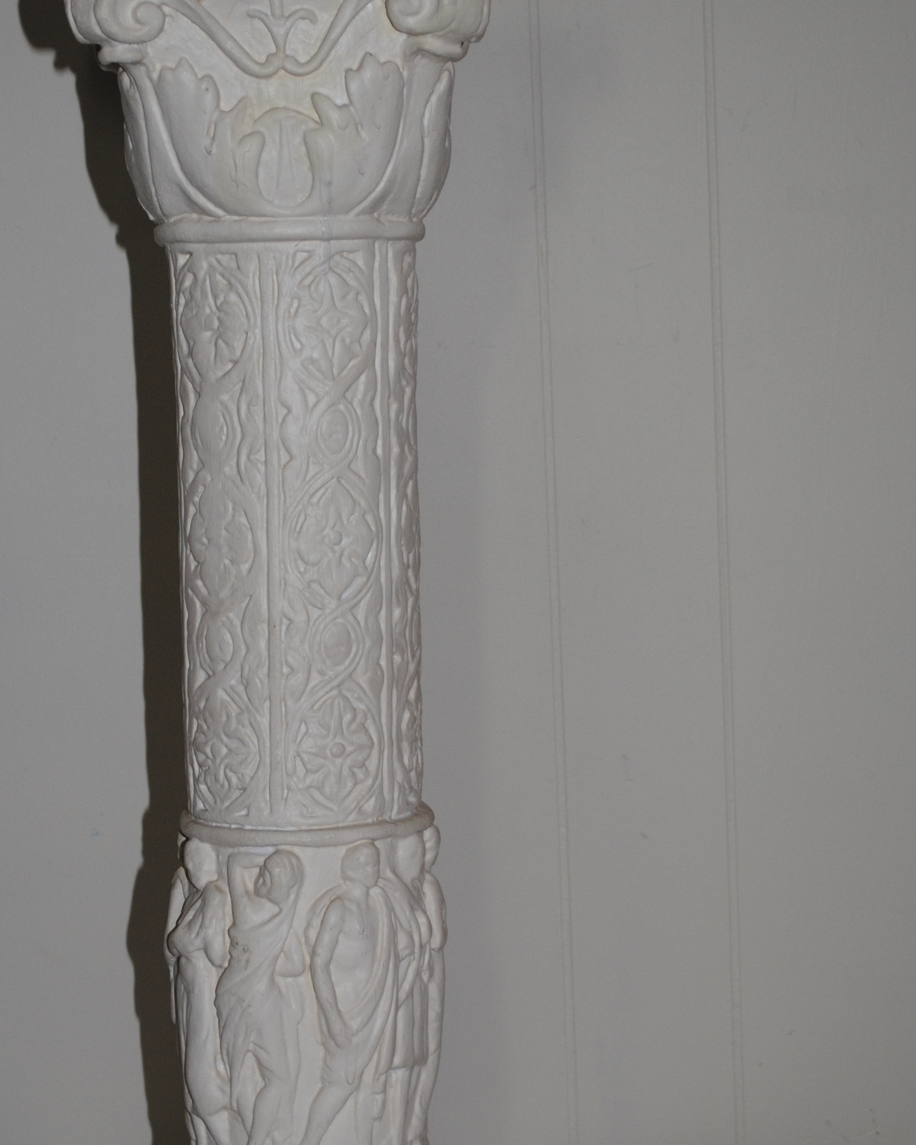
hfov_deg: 17.2
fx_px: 3011
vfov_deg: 21.5
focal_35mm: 89
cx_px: 267
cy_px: 629
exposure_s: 1/60
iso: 200
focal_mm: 35
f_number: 5
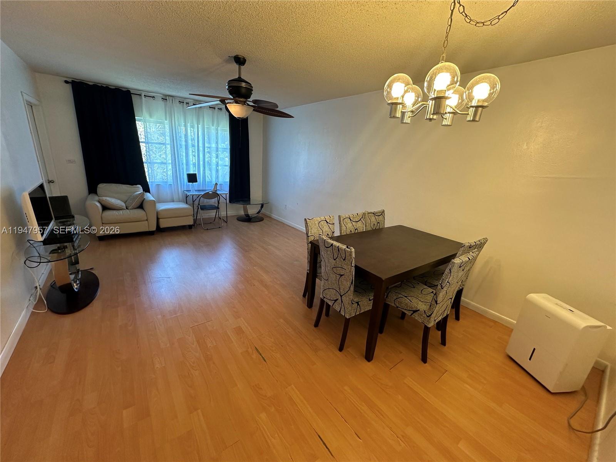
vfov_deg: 85.7
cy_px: 231
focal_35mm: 14
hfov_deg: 102.1
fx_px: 249
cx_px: 308
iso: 160
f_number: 2.2
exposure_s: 1/120
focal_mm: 2.22
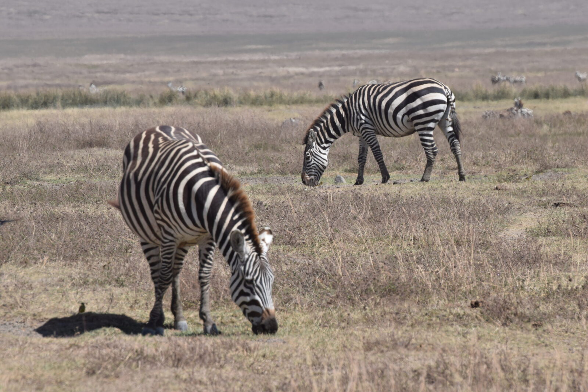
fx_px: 7350
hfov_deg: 4.6
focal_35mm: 450
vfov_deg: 3.1
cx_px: 294
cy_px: 196
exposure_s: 1/200
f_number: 11
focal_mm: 300
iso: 100
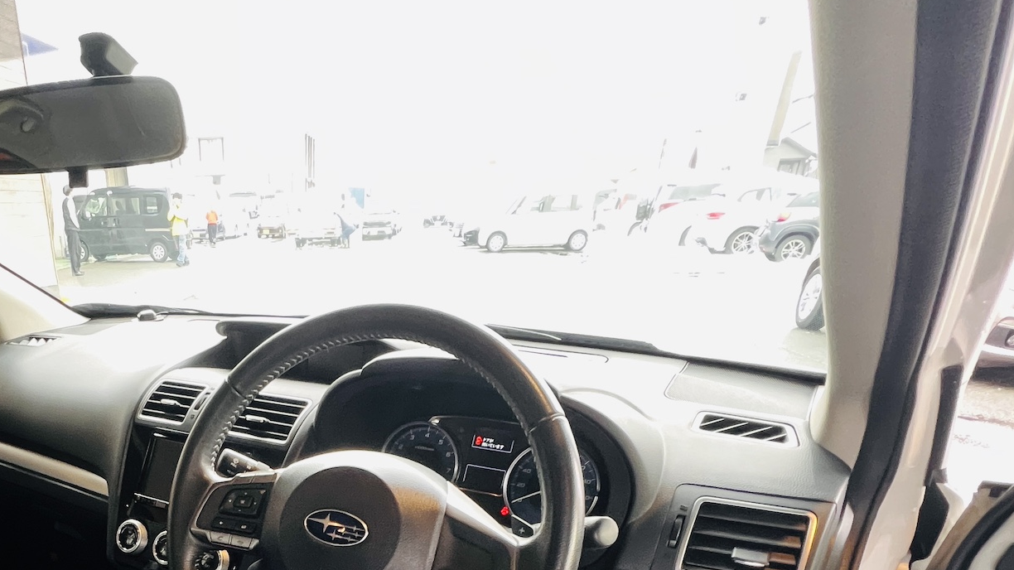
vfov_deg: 37.4
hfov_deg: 69.7
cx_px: 266
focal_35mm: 25
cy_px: 645
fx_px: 672
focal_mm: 1.57
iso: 250
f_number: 1.8
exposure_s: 1/69
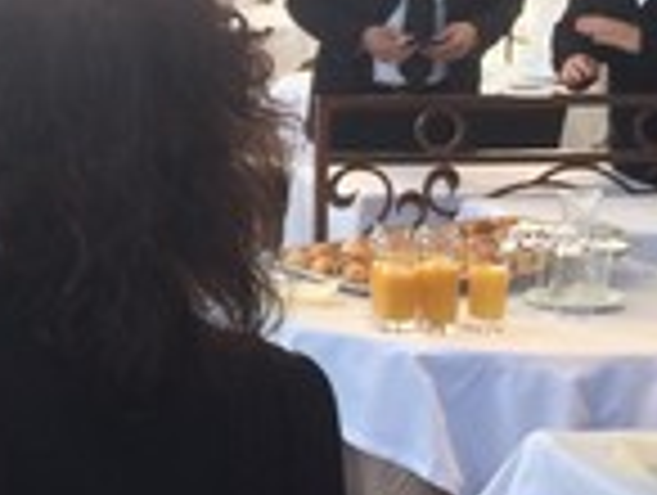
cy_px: 135
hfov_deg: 14.4
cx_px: -346
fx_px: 2414
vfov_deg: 11.7
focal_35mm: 127
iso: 50
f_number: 2.2
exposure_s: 1/50
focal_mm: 4.15
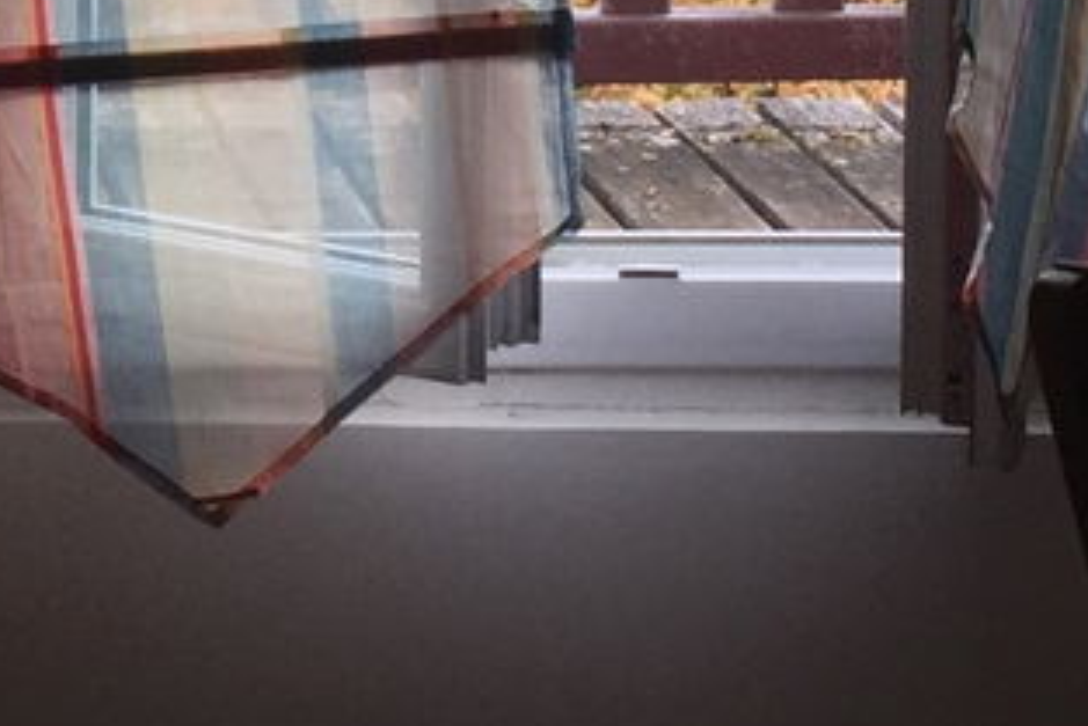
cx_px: -438
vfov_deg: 8.4
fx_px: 4656
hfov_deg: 12.8
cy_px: -750
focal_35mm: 154
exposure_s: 1/116
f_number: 2.2
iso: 32
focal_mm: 4.15
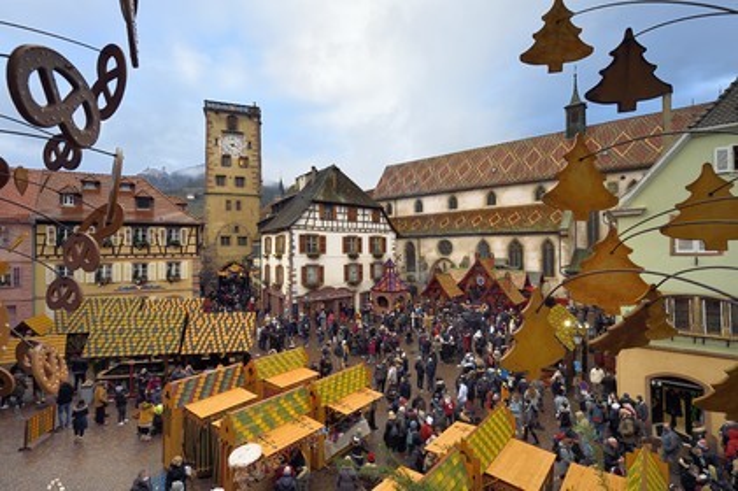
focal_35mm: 17
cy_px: 246
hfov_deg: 93.3
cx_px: 369
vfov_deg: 70.4
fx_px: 348
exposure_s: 1/100
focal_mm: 17
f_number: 11
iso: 400
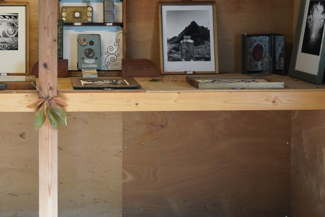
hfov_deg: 21.7
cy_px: 74
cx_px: 45
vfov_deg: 14.9
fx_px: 831
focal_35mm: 92
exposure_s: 1/160
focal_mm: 30
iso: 1600
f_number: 4
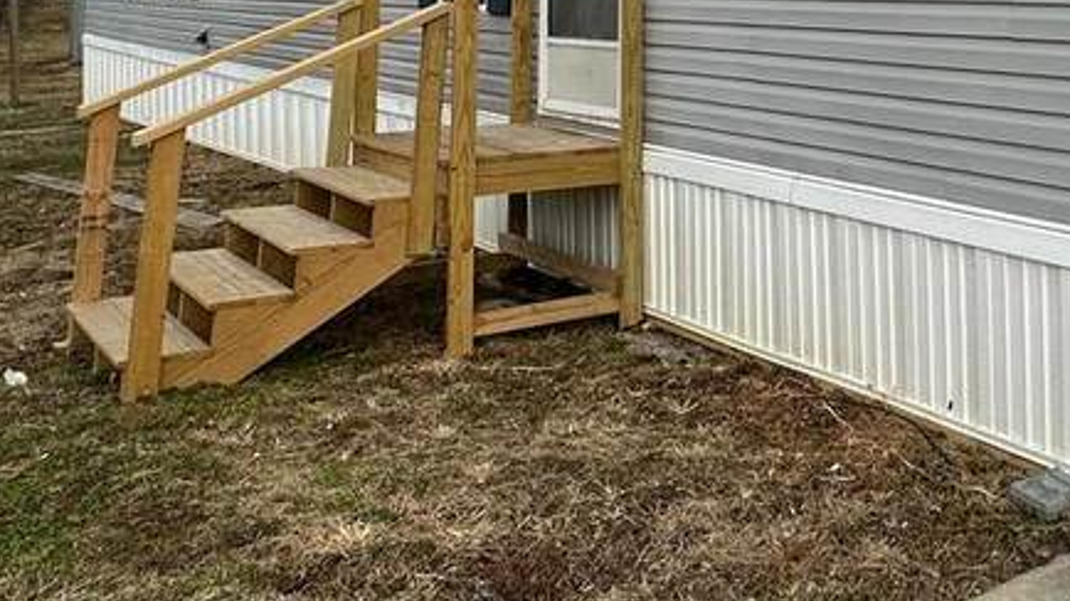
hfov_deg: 38.9
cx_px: 1124
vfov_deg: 24.6
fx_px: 1277
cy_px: -69
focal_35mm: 45
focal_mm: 2.22
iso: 40
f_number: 2.2
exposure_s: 1/211
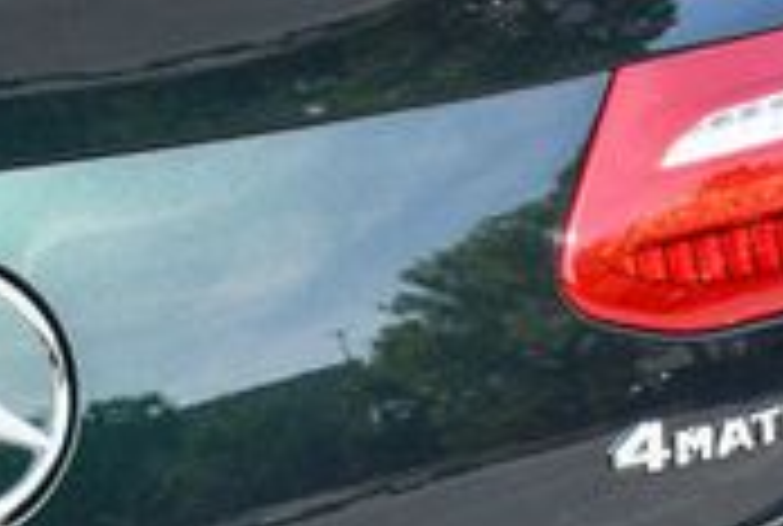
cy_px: 742
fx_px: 5124
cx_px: -346
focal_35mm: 235
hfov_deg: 8.6
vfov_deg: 5.8
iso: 200
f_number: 6.3
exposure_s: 1/250
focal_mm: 32
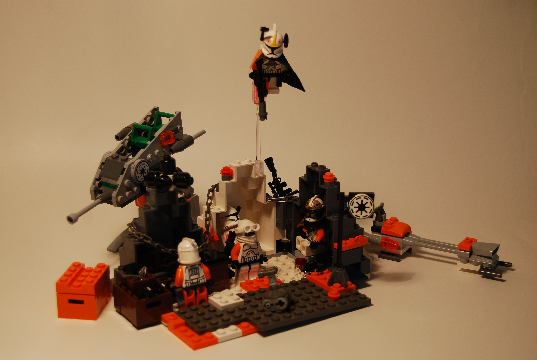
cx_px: 268
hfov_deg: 29.8
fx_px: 1008
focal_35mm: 68
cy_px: 180
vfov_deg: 20.2
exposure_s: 1/60
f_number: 5.3
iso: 200
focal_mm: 45
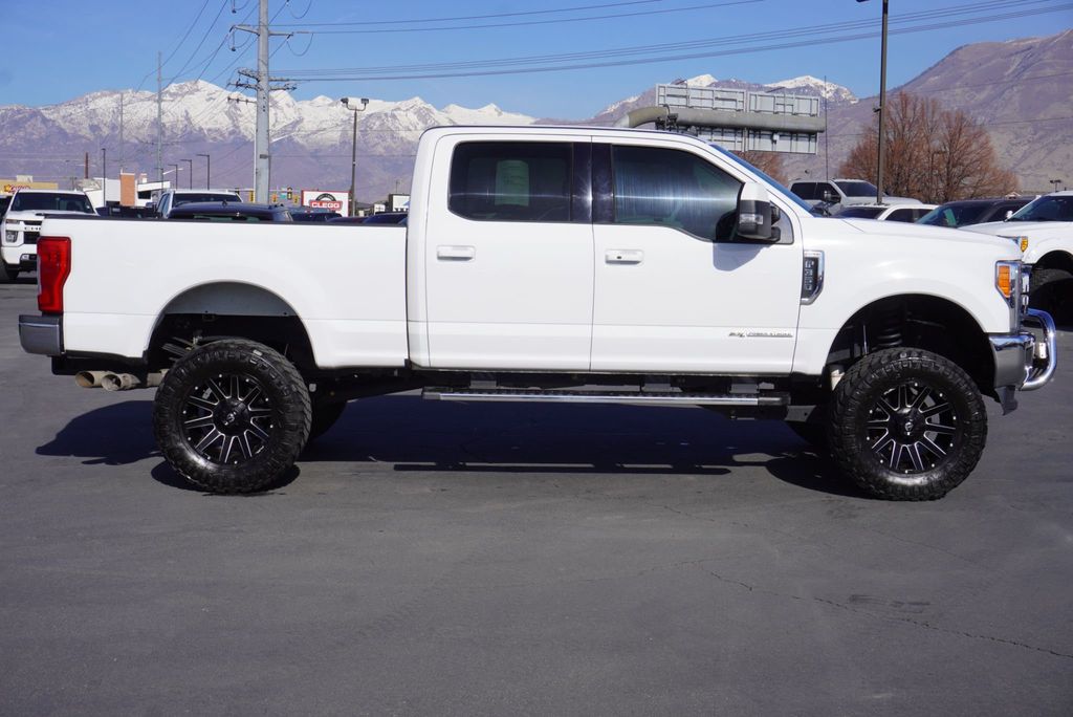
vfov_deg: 29.0
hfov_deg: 42.3
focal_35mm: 46
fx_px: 1387
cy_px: 358
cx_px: 536
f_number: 11
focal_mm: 31
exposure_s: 1/250
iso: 100
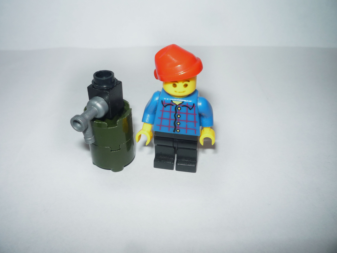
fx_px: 312
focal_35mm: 32
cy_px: 126
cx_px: 168
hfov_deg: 56.8
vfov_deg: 44.2
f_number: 4
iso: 100
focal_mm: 5.2
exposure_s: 1/30
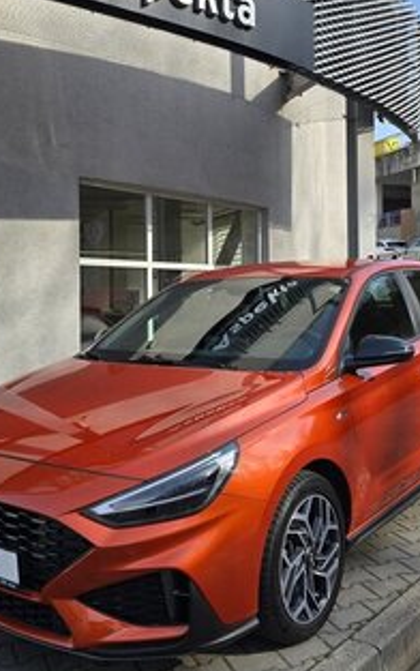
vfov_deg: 51.4
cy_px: 294
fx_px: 695
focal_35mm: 38
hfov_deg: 33.6
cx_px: 184
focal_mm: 6.3
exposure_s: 1/399
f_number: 1.7
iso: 12
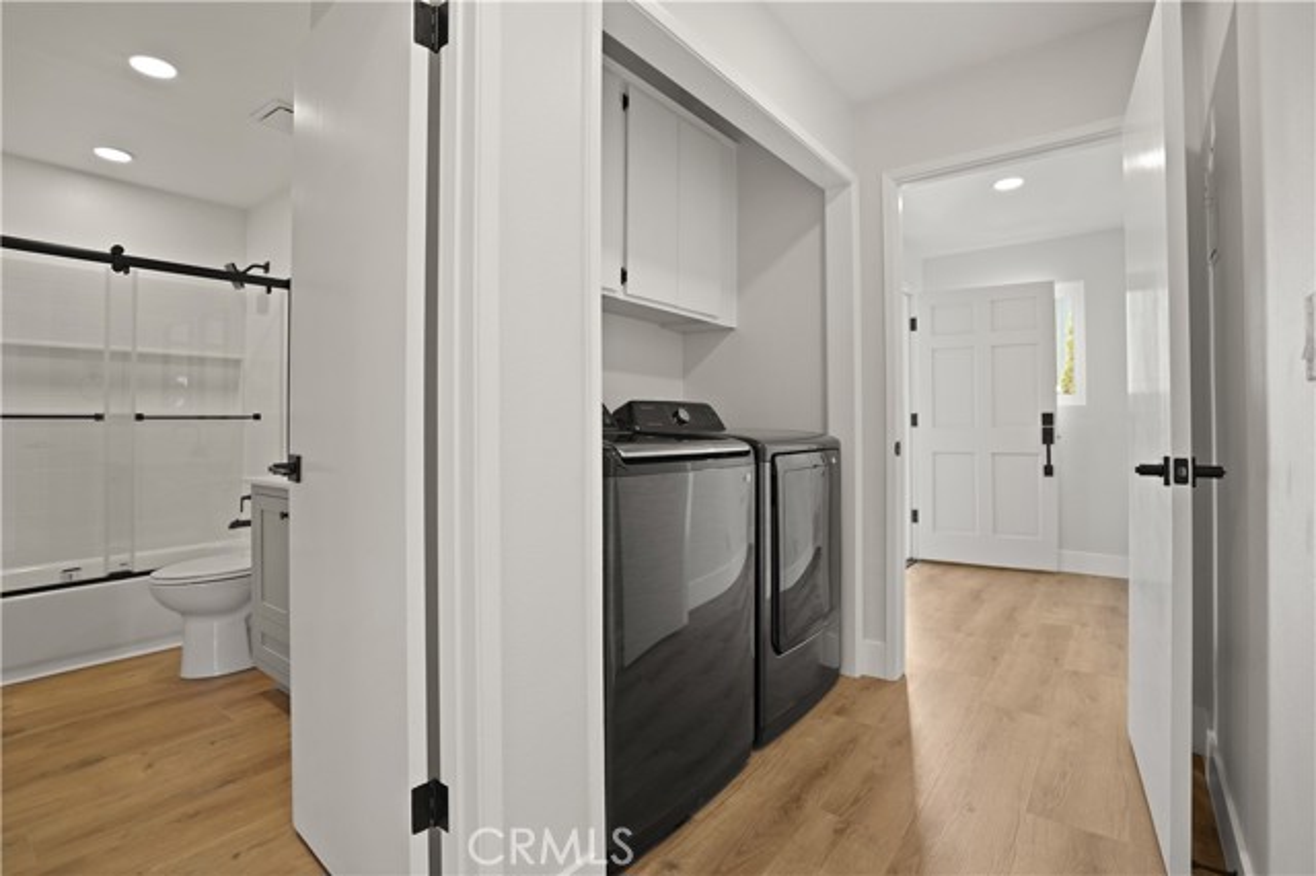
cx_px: 658
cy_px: 438
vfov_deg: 73.7
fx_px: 585
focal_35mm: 16
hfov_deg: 96.8
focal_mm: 16
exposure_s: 1/6
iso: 160
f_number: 4
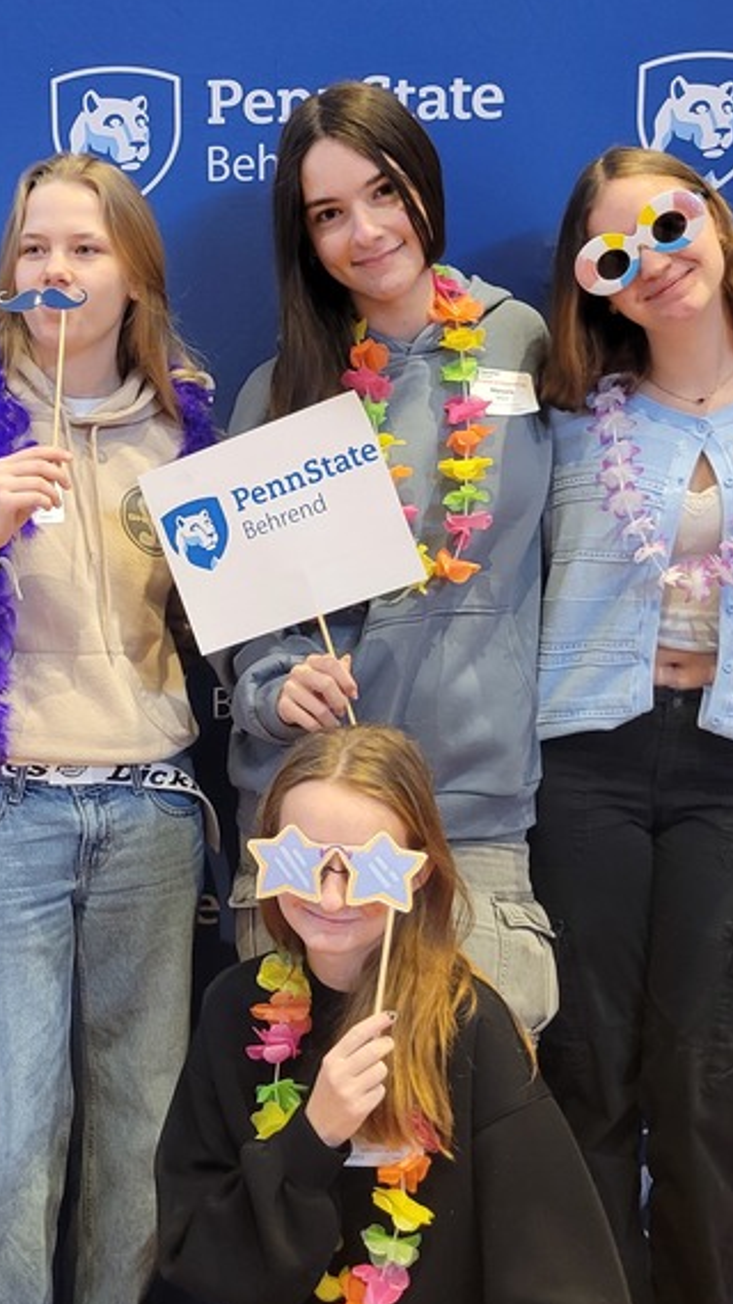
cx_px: 183
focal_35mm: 51
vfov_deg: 40.6
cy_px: 660
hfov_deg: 23.3
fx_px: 1762
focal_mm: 5.4
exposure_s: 1/40
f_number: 1.8
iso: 320
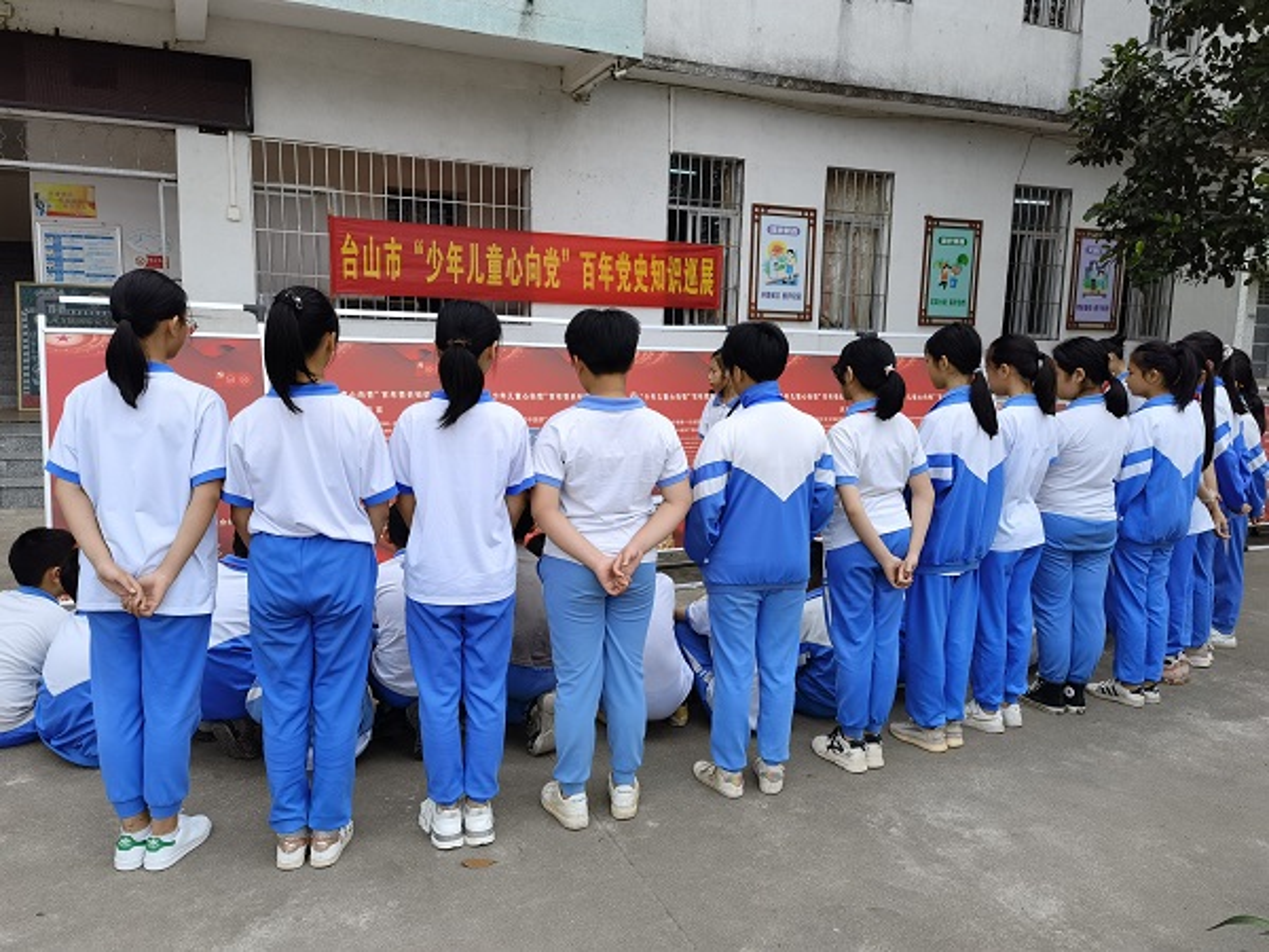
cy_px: 476
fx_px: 990
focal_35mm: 27
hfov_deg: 65.3
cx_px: 634
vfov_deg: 51.4
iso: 50
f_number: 1.9
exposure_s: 1/2222
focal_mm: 6.67
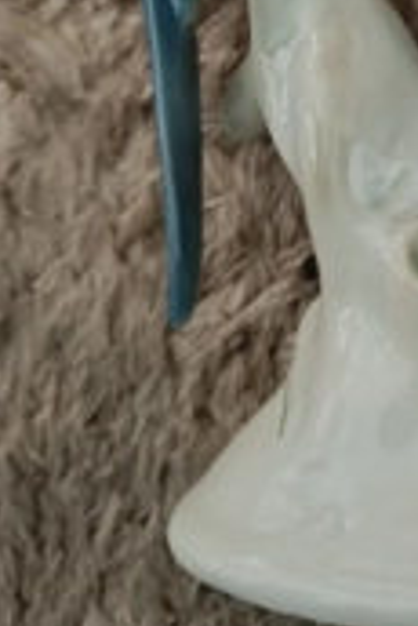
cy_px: 11
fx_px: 1008
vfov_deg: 32.0
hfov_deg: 22.2
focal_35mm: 58
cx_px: 454
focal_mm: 5.59
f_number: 1.88
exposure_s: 1/25
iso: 1610
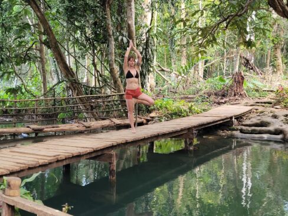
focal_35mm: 26
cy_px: 108
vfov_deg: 53.1
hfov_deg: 67.3
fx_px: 216
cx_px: 144
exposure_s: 1/50
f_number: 1.8
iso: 250
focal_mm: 5.4
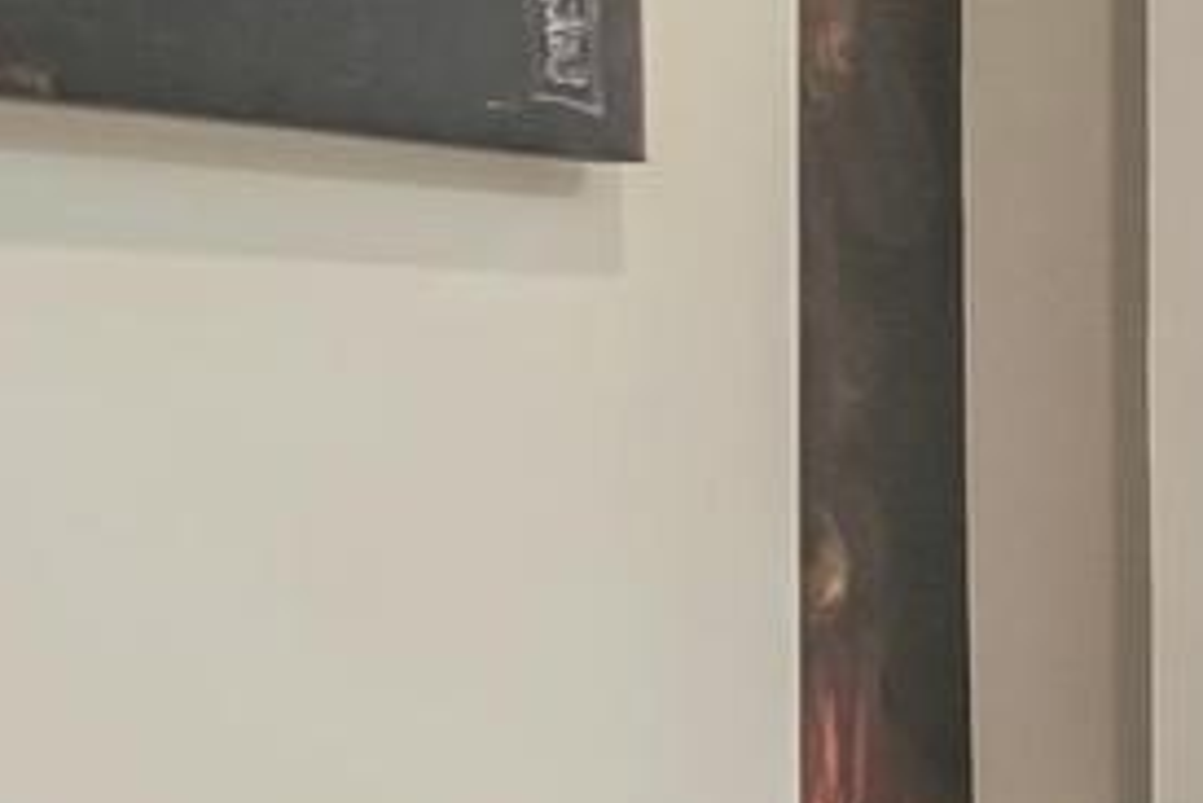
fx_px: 2808
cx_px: 2595
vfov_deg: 16.3
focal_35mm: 84
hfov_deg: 16.4
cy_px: 443
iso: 400
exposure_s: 1/60
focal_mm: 16
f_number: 4
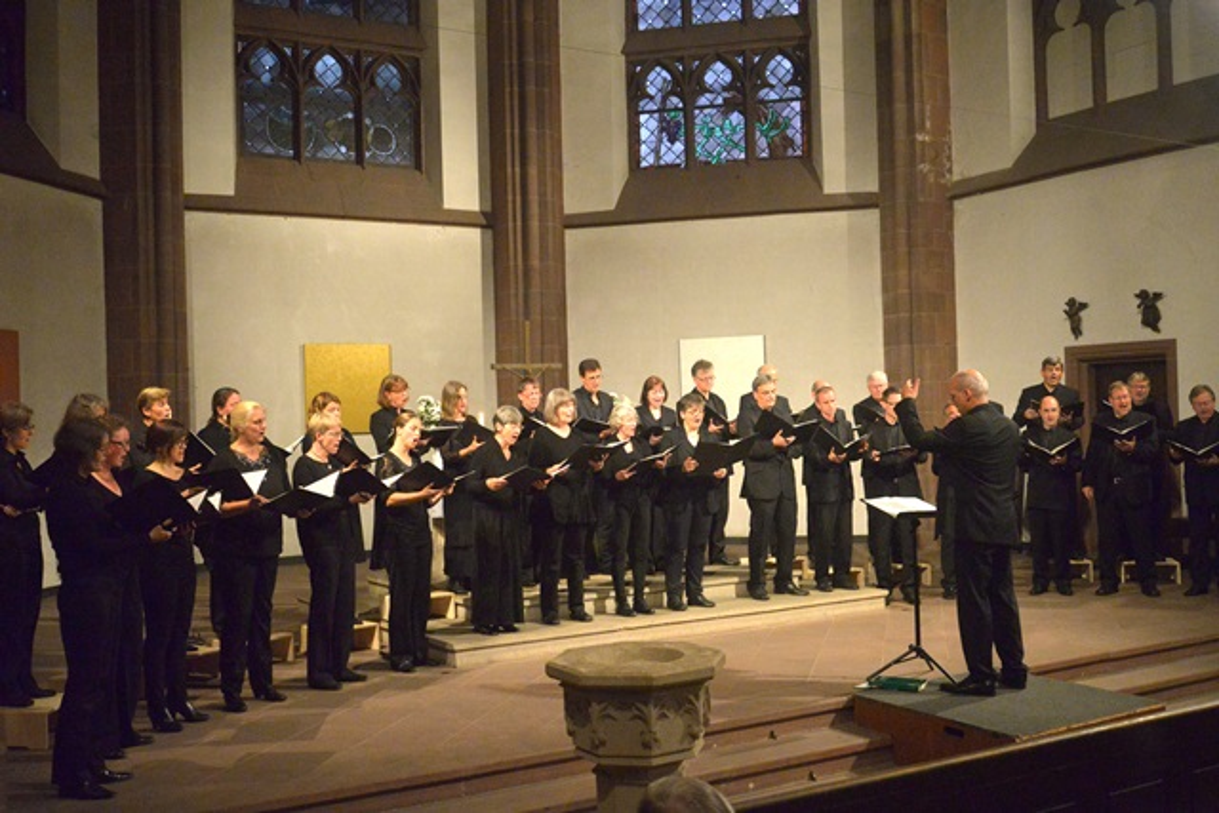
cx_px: 610
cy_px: 406
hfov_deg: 55.8
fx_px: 1151
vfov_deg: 38.9
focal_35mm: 34
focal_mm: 34
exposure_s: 1/100
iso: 6400
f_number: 5.6
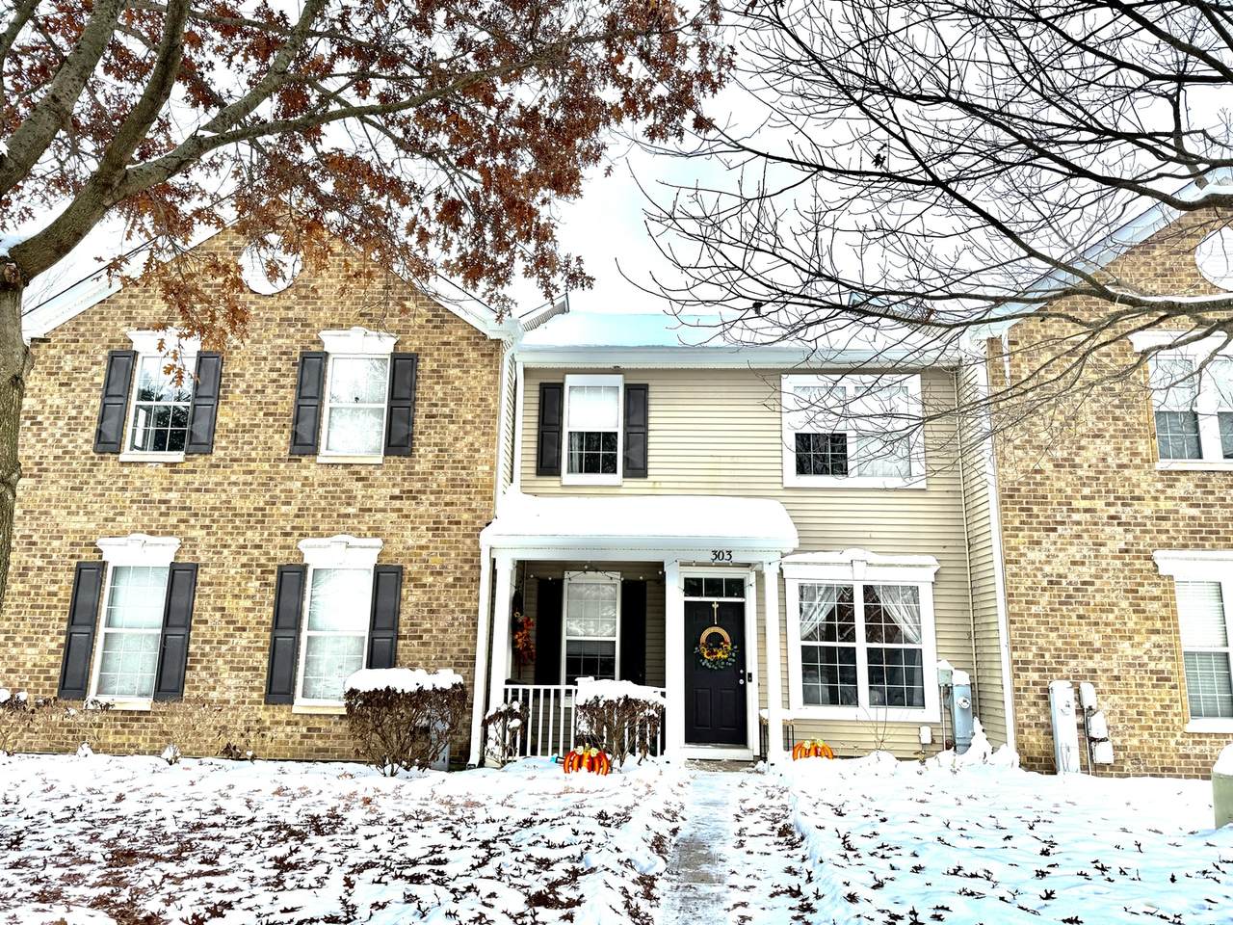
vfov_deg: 56.8
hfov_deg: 71.6
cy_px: 462
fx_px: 855
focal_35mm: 24
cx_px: 616
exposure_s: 1/1727
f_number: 1.78
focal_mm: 6.76
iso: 80
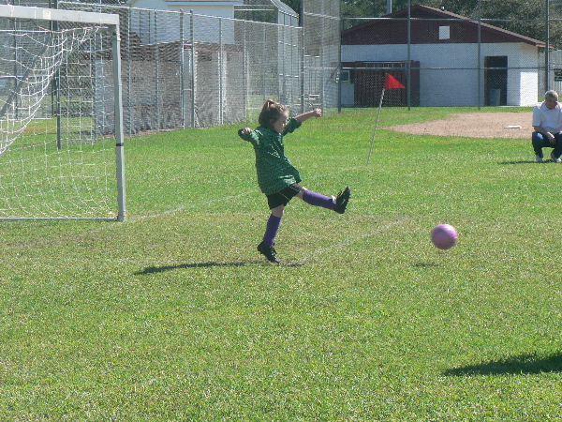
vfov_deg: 11.7
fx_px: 2062
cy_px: 211
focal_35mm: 127
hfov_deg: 15.5
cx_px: 281
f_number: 4.5
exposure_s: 1/400
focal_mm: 21.2
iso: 80
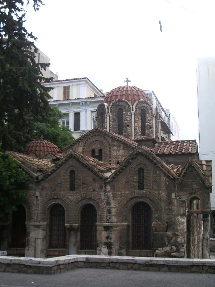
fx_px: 414
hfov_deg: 29.1
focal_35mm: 50
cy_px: 144
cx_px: 108
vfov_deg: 38.2
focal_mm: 8.2
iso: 100
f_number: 3.1
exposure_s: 1/125
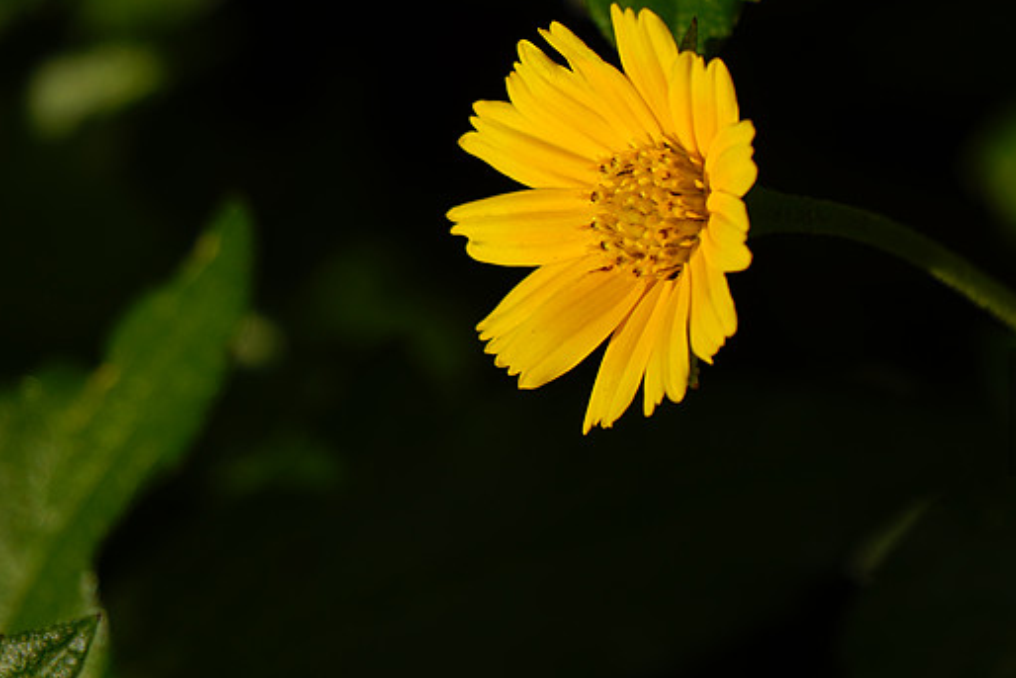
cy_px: 167
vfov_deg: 2.8
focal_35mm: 490
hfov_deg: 4.2
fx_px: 13832
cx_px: 658
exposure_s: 1/250
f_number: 6.3
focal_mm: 210
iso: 50
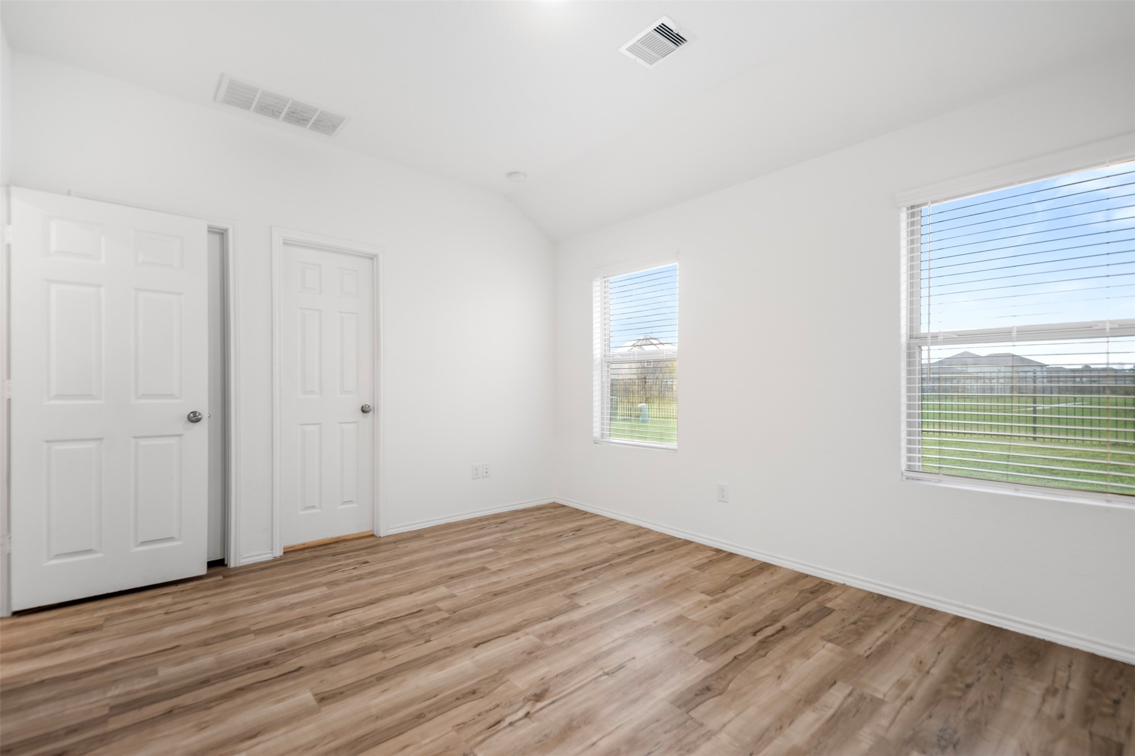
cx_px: 568
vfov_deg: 73.7
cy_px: 378
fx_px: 504
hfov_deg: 96.7
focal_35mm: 16
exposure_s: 1/8
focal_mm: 16
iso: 250
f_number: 9
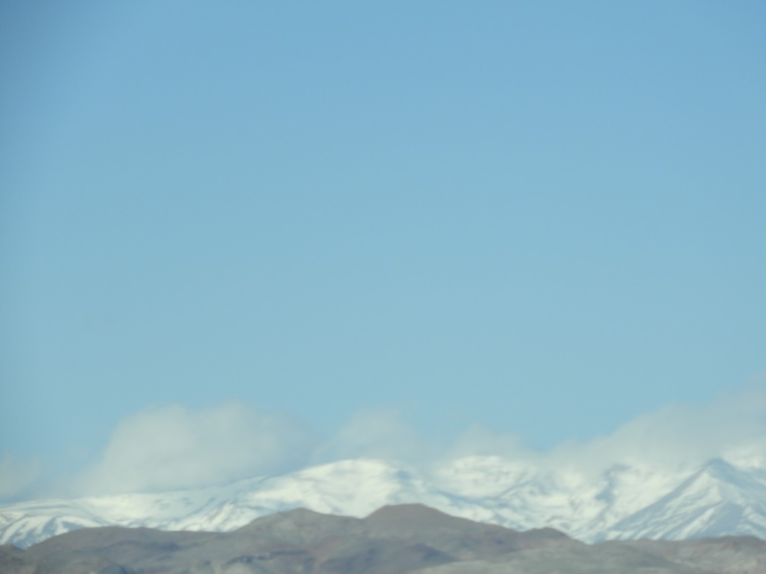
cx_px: 383
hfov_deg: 5.0
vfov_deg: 3.7
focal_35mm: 400
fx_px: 8851
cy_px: 287
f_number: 5.6
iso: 100
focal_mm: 71.7
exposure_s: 1/640
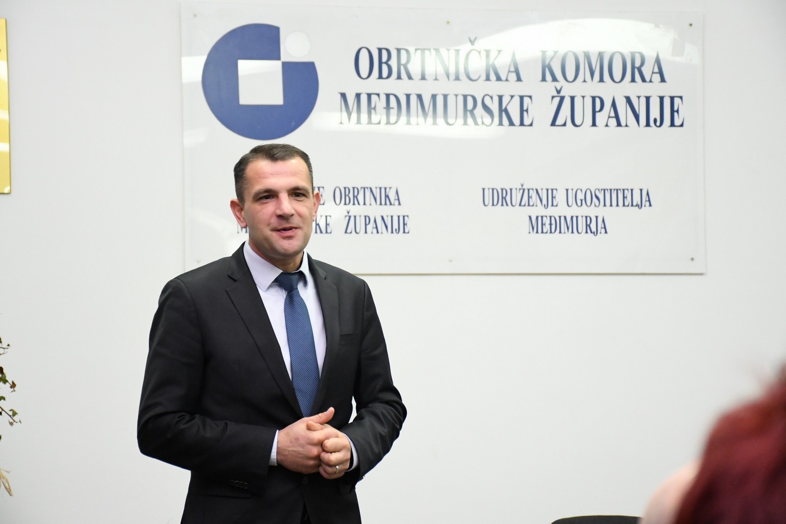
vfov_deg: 15.2
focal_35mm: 90
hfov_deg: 22.6
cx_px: 393
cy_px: 262
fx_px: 1965
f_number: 5.6
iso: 5000
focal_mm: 60
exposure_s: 1/100
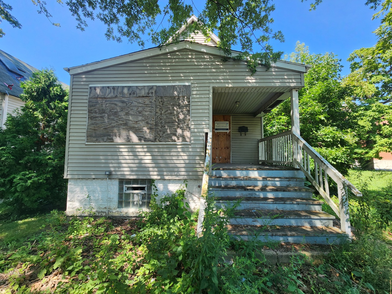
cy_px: 147
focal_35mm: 13
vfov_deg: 89.9
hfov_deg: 106.2
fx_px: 147
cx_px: 196
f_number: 2.2
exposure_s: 1/411
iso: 50
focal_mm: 2.2
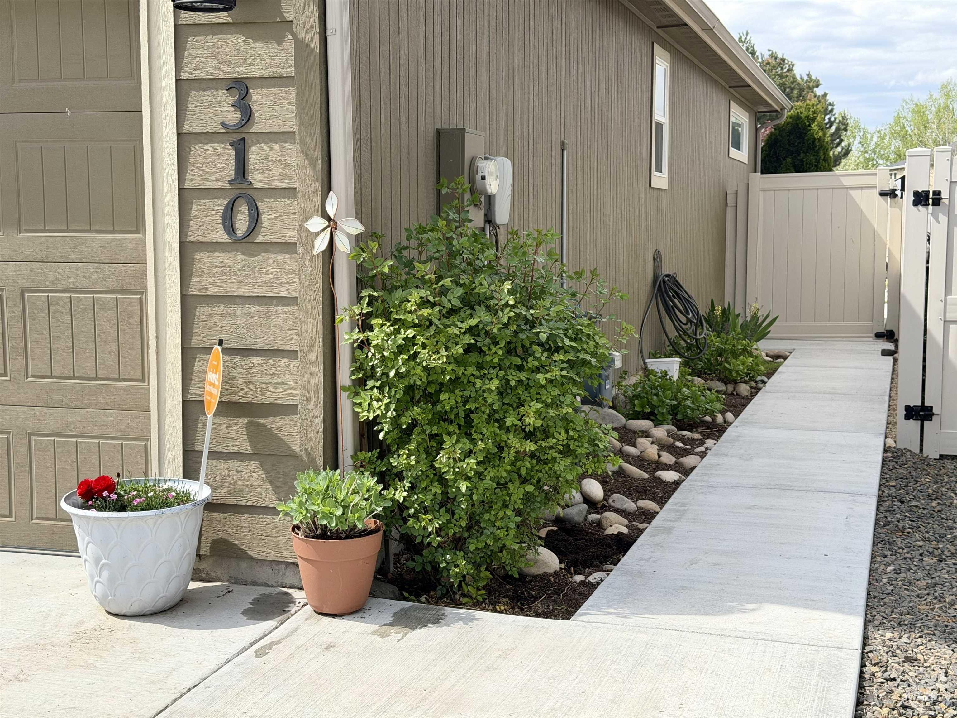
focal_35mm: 48
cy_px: 359
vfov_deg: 30.3
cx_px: 478
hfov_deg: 39.7
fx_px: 1327
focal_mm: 6.76
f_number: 1.78
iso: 100
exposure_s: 1/1608
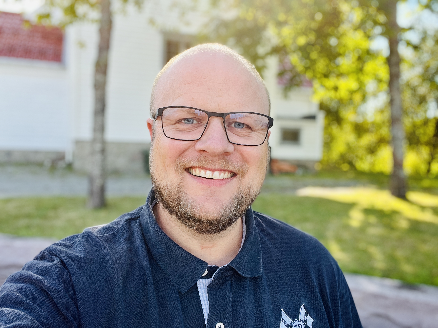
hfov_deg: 60.0
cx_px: 219
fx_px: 380
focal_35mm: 30
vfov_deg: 46.8
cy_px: 164
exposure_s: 1/164
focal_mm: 2.71
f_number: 2.2
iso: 25
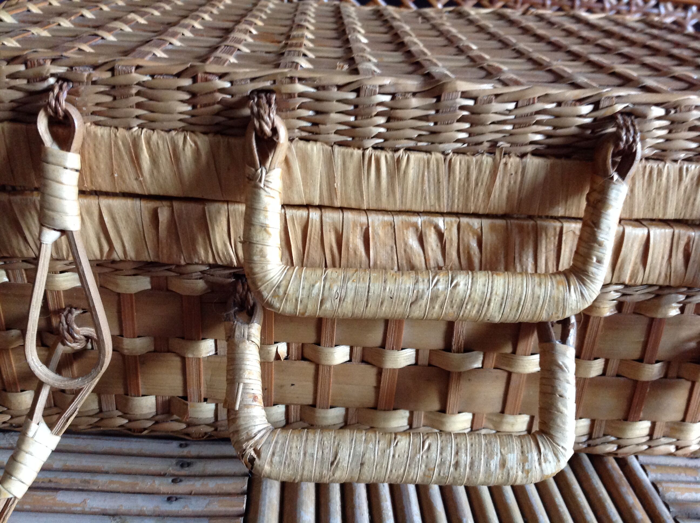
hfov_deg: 52.7
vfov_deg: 40.6
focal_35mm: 35
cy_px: 262
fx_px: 707
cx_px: 350
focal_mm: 4.28
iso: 250
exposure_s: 1/15
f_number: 2.4
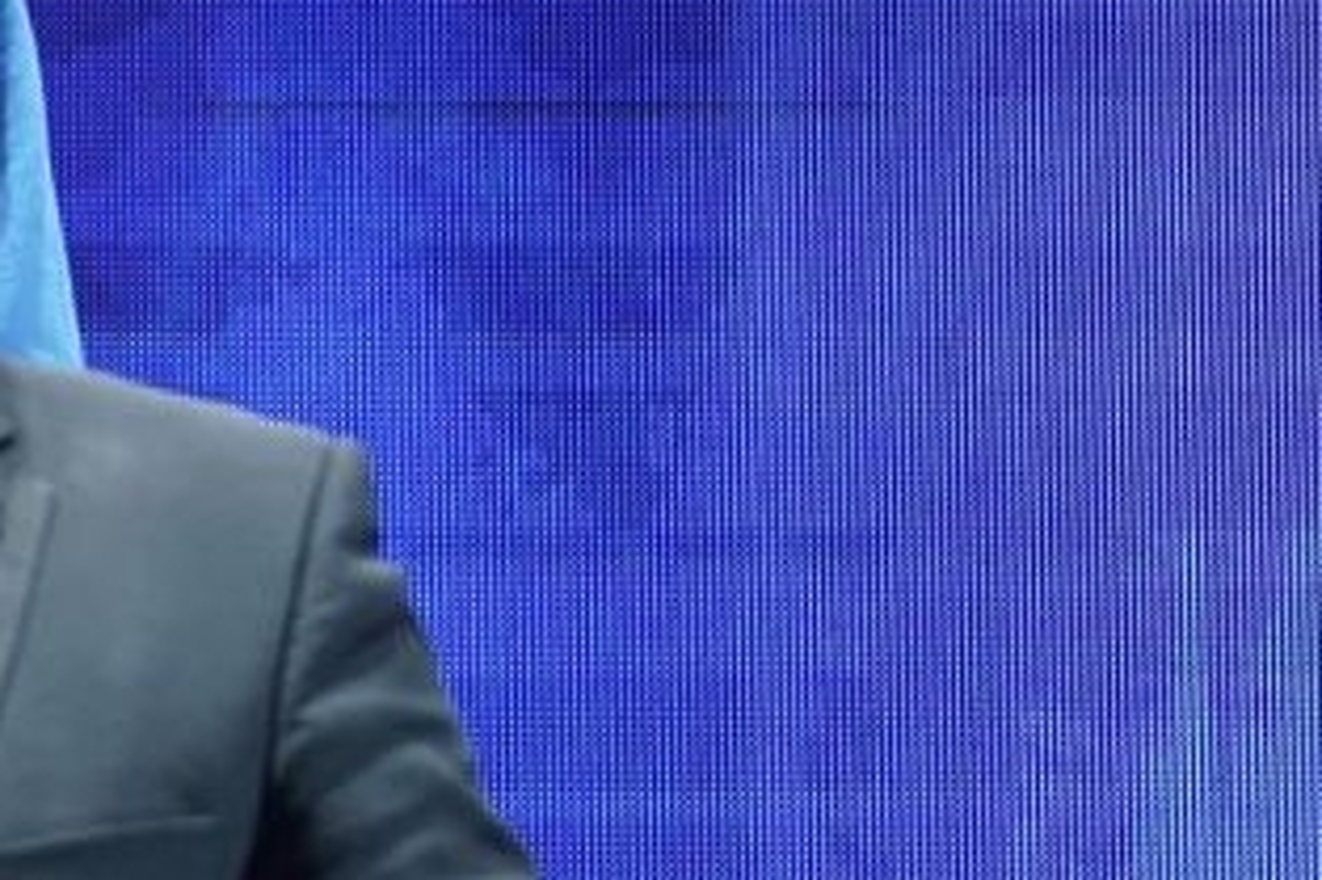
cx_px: -2219
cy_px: 451
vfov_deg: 1.8
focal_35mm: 775
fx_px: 28444
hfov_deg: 2.6
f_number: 2.8
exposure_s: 1/250
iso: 800
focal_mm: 135
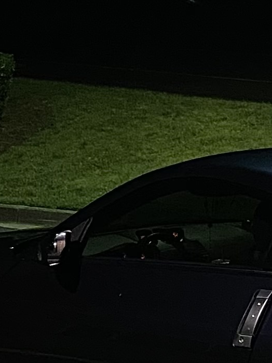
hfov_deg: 9.8
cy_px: 82
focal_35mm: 150
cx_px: 274
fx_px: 1572
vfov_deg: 13.1
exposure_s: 1/15
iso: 1250
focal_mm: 4.25
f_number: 1.8
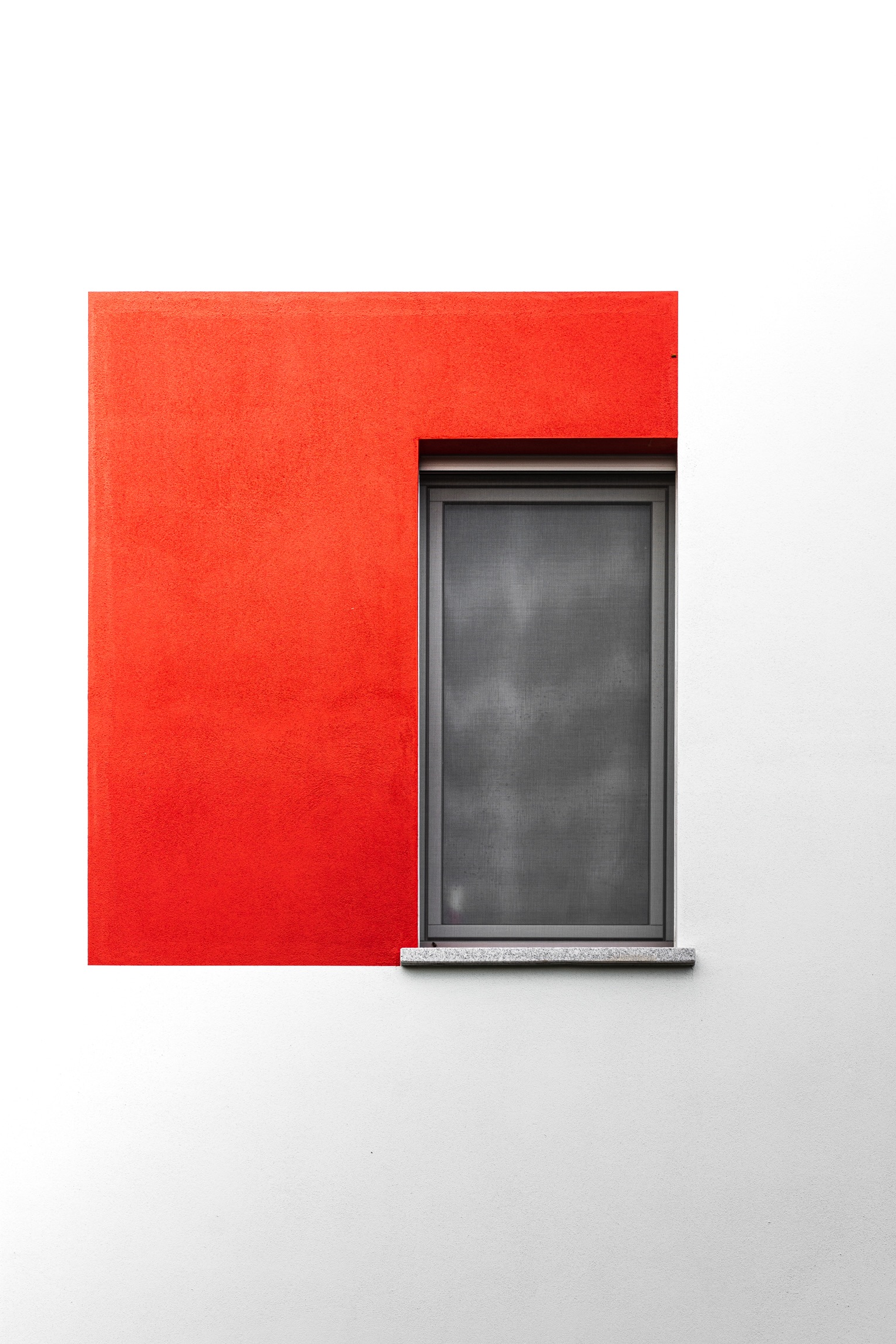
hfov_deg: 8.7
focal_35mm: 159
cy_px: 673
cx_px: 450
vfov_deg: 13.0
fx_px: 5917
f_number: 8
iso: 100
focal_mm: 105
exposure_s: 1/250
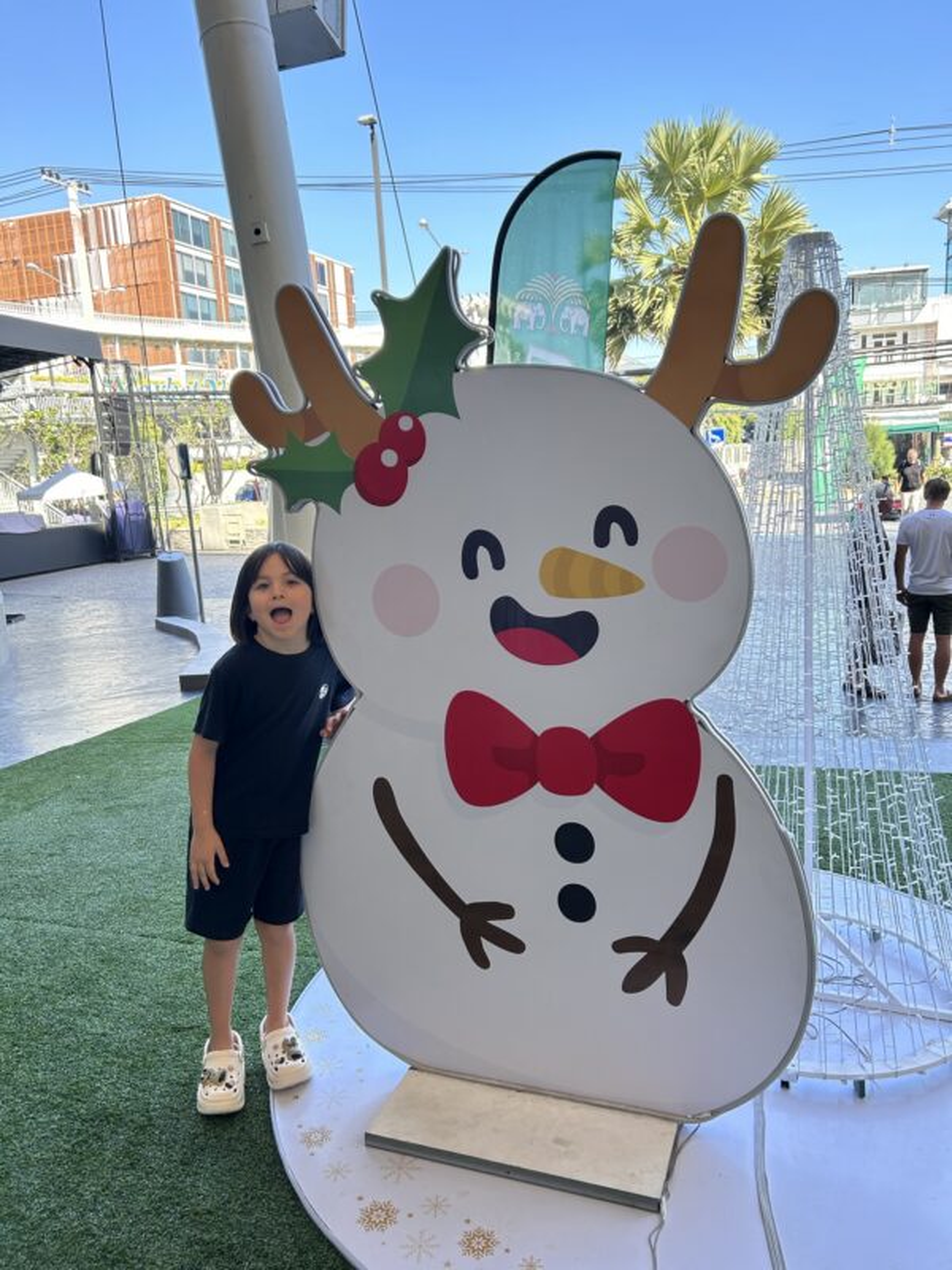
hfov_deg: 53.1
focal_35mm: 26
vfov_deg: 67.3
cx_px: 476
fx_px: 953
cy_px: 635
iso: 50
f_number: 1.5
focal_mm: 5.7
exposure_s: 1/572
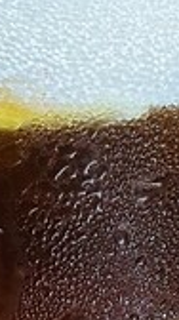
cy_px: -71
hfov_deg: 4.6
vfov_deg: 8.1
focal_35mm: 265
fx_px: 2245
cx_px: 80
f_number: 1.78
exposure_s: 1/40
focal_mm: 6.86
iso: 320
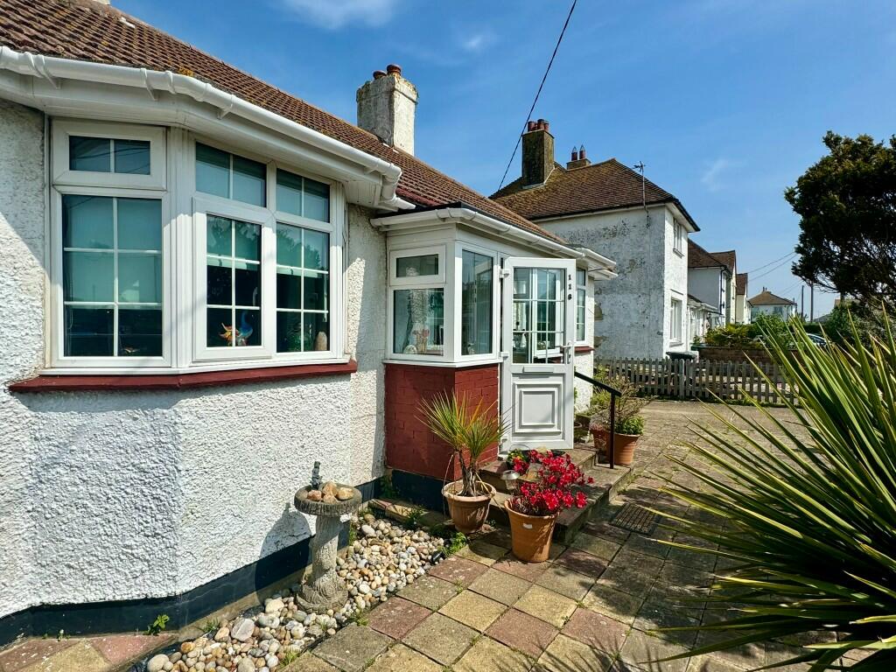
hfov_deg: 102.1
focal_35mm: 14
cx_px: 448
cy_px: 336
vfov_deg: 85.7
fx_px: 362
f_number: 2.2
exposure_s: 1/3247
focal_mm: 2.22
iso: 50
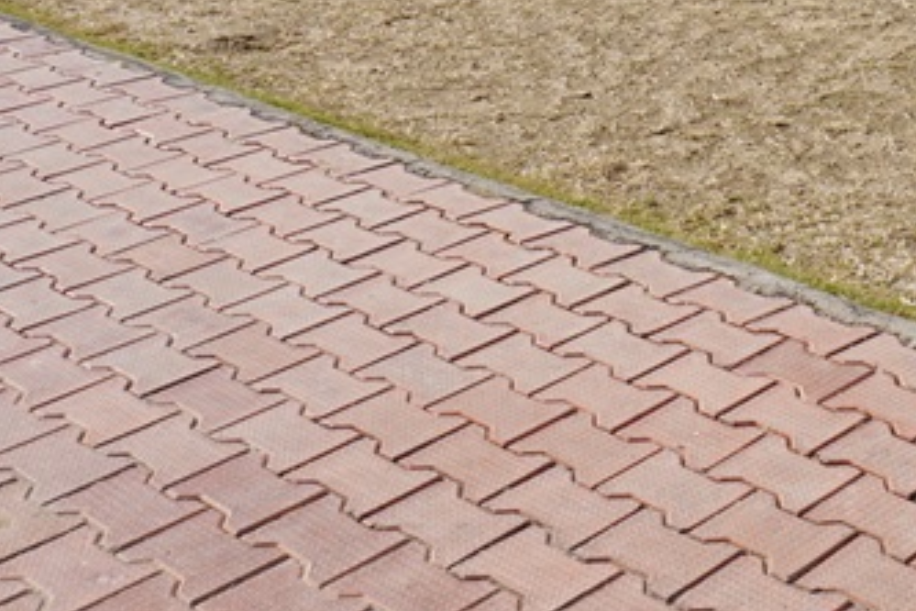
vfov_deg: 18.1
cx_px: 842
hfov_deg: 27.0
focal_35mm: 72
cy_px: -88
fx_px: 1832
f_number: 10
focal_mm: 16
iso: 100
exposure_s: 1/250
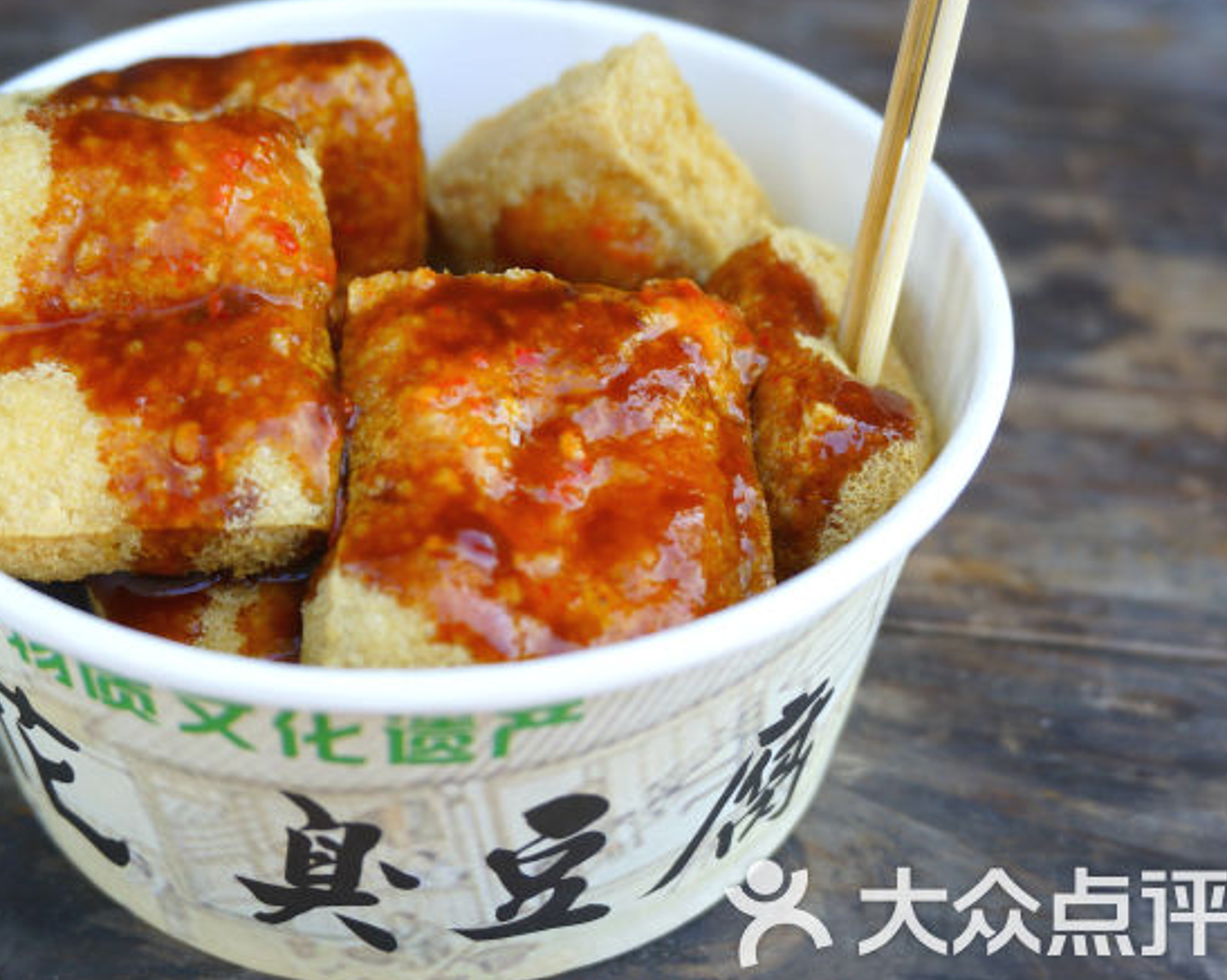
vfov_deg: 31.1
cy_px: 508
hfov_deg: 38.2
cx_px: 502
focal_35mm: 49
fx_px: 1764
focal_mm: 27
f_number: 4.5
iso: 125
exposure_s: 1/60
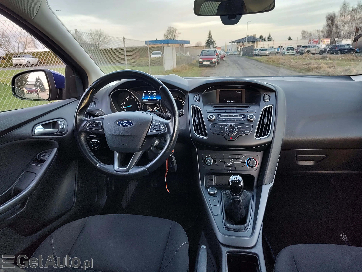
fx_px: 241
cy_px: 136
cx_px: 181
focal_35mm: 23
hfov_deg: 73.9
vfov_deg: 58.9
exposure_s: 1/50
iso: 150
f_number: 1.8
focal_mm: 5.56
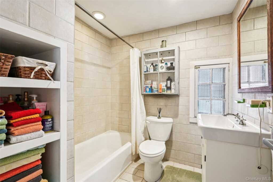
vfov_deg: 72.1
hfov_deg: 95.0
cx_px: 136
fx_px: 125
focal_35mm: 16
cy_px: 91
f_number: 9
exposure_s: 1/5
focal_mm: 16.5
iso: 400
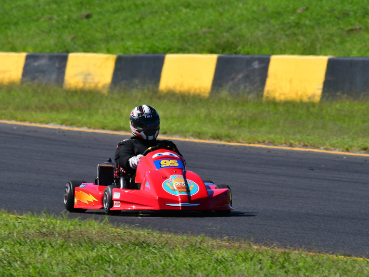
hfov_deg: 2.4
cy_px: 138
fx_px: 8679
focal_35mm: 814
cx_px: 174
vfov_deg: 1.8
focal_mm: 500
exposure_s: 1/640
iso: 500
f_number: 13
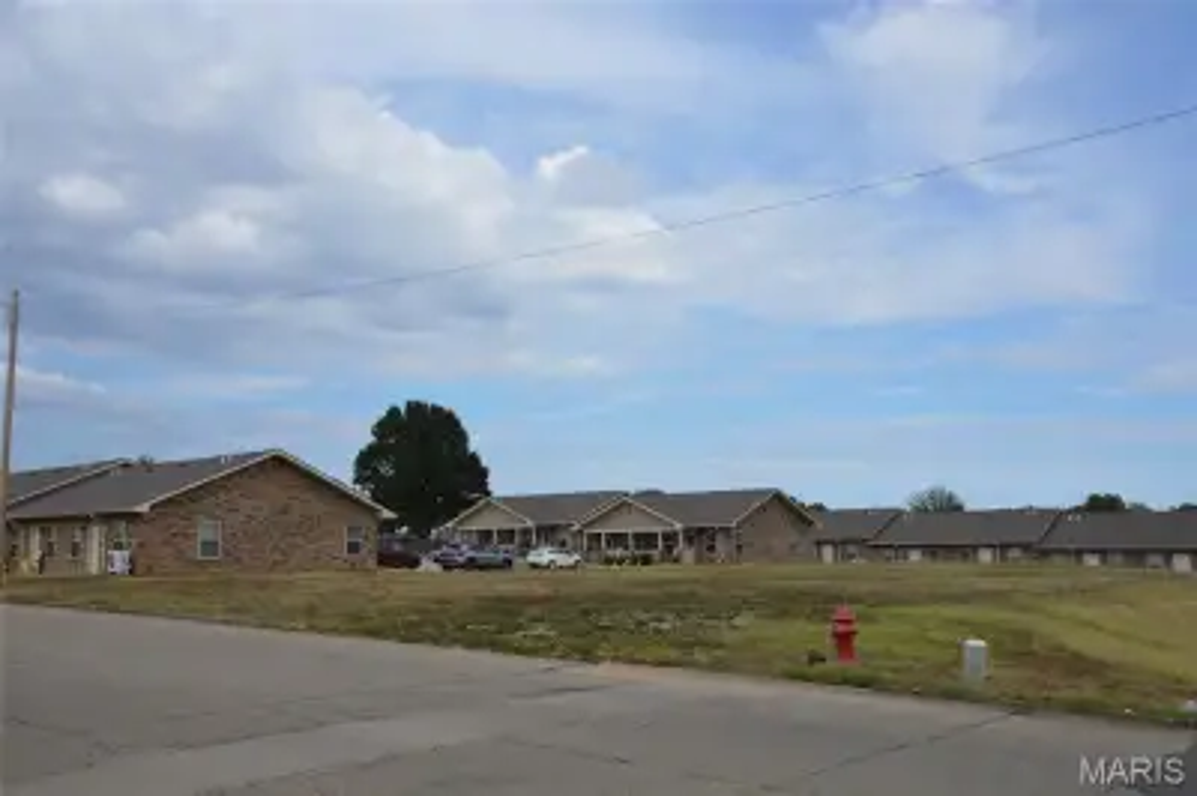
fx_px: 1096
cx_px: 598
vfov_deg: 39.9
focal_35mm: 33
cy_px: 398
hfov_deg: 57.3
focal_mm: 22
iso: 100
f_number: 9
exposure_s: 1/320
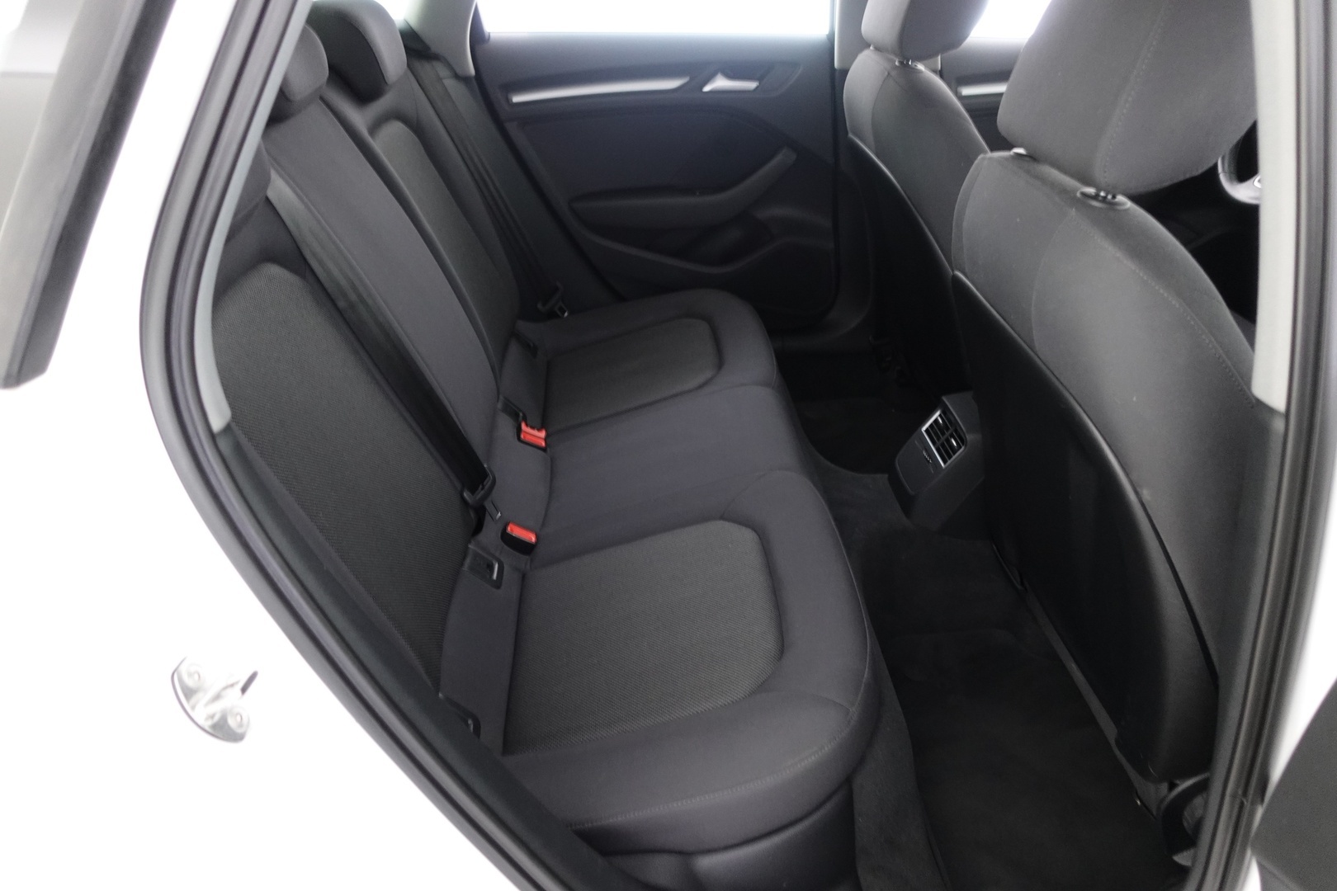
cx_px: 668
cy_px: 446
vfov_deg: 53.1
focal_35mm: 24
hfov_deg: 73.7
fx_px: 891
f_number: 1.8
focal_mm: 9.4
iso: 800
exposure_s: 1/15
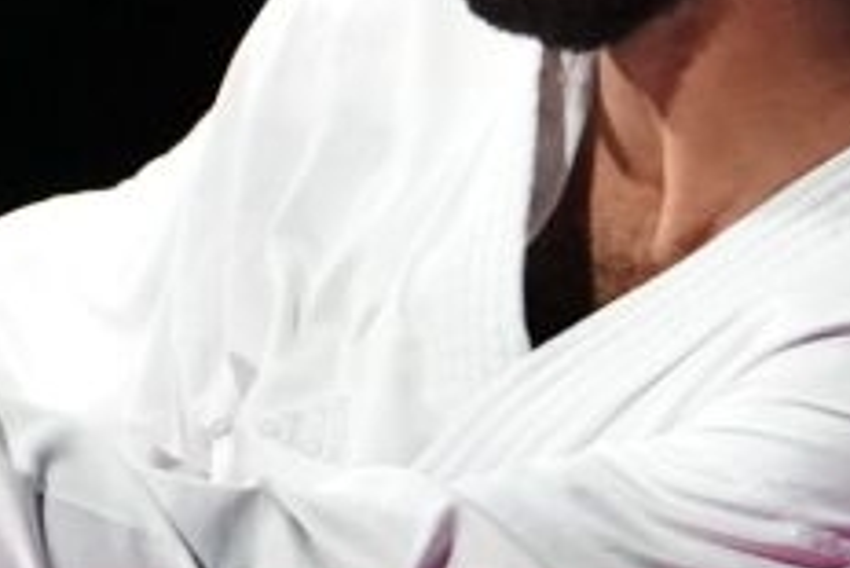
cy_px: 586
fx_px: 22515
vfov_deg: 1.4
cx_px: -1832
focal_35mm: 953
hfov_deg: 2.1
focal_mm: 123
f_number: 2.8
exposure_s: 1/1000
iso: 6400
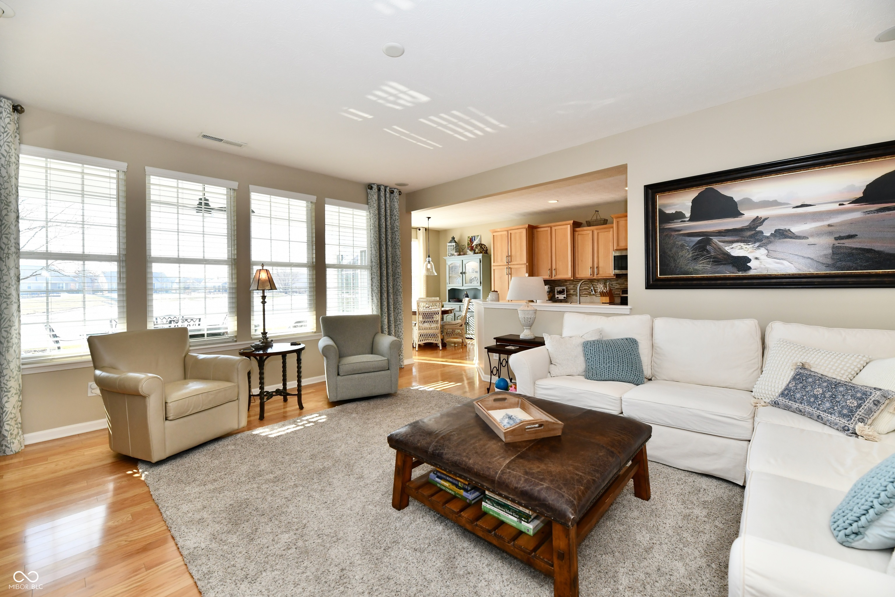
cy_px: 298
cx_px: 448
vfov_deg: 81.2
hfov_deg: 104.3
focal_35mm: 14
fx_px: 348
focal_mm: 14
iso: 640
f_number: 7.1
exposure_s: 1/200
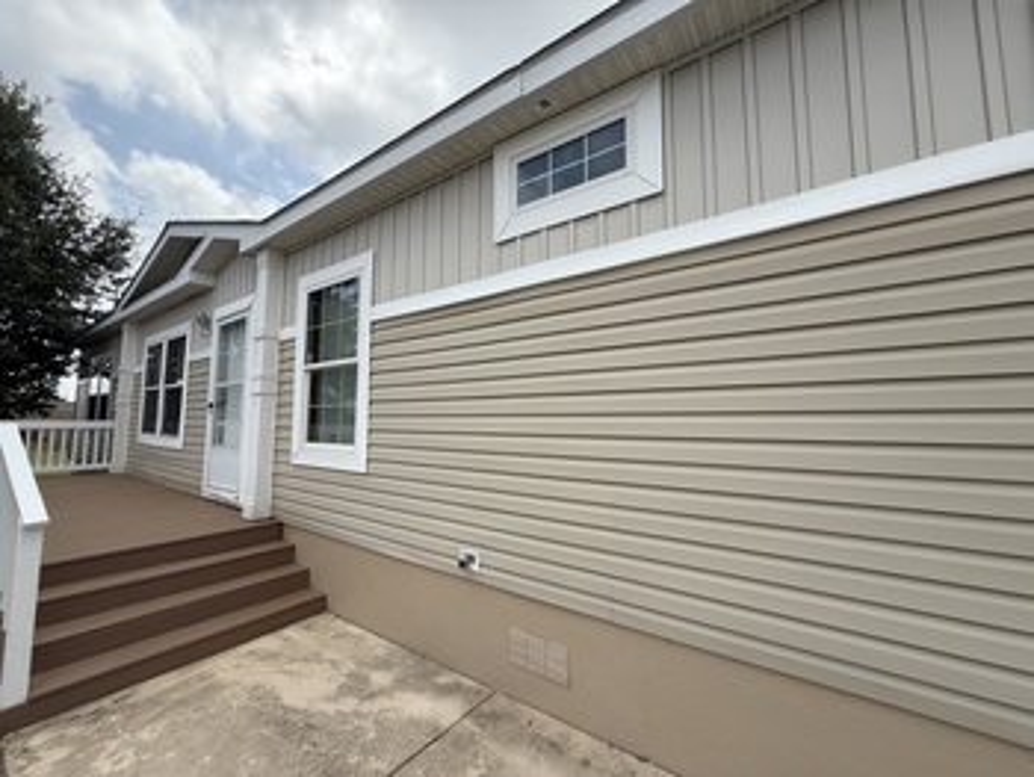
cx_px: 517
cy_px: 388
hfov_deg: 102.0
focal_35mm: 14
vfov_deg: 85.7
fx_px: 418
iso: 50
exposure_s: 1/1745
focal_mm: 2.22
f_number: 2.2
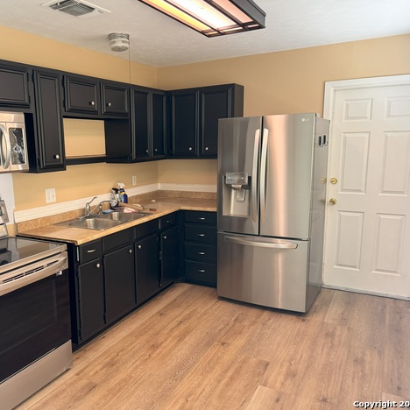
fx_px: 389
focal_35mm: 29
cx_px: 143
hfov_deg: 54.7
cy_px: 209
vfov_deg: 55.6
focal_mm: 6.76
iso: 250
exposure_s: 1/60
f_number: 1.78
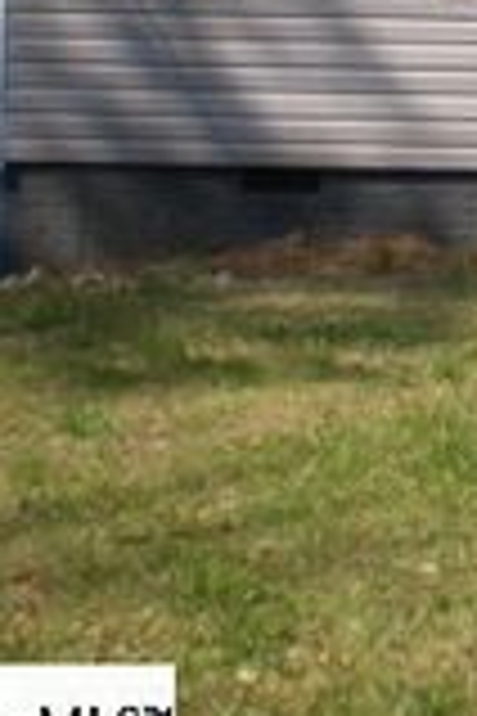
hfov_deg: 10.2
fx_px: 2464
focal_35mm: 124
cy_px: -74
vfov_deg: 16.0
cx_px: 976
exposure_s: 1/400
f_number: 4.4
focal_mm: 6.3
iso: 50
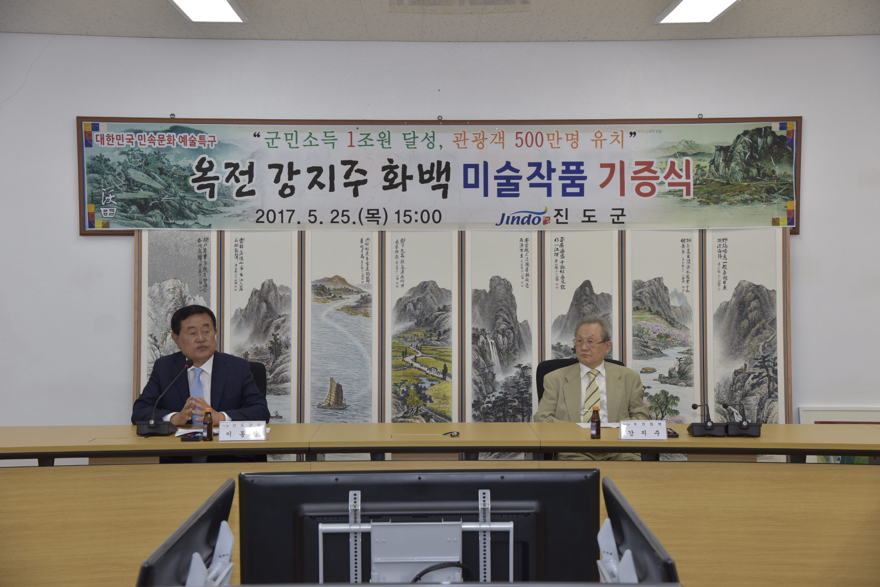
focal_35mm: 55
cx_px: 440
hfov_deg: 36.2
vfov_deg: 24.6
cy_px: 294
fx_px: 1345
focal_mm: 55
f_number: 5
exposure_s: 1/125
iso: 640
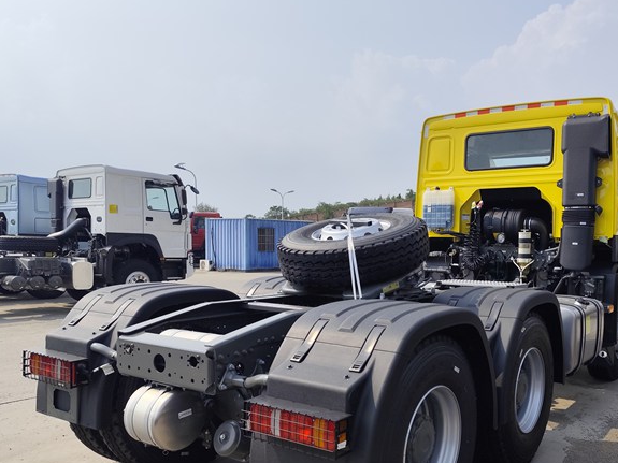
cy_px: 276
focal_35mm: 32
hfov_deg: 56.0
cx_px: 393
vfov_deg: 43.9
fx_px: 571
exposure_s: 1/1697
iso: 50
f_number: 1.65
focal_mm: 6.14
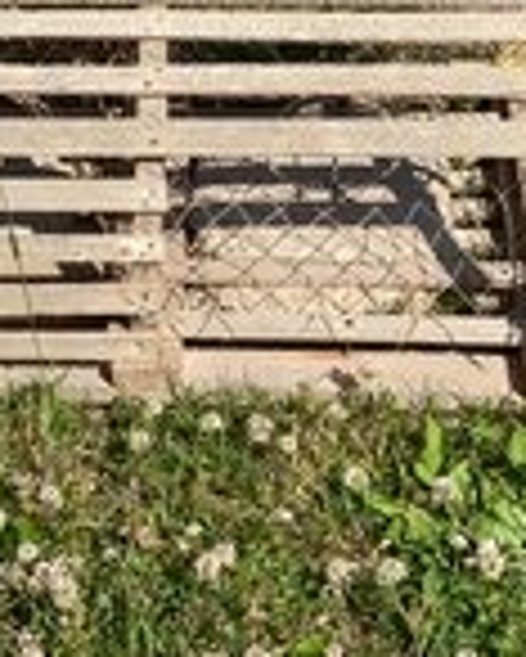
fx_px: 2313
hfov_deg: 12.9
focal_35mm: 119
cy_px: 110
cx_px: 110
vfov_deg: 16.0
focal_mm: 6
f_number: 2
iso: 20
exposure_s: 1/2083
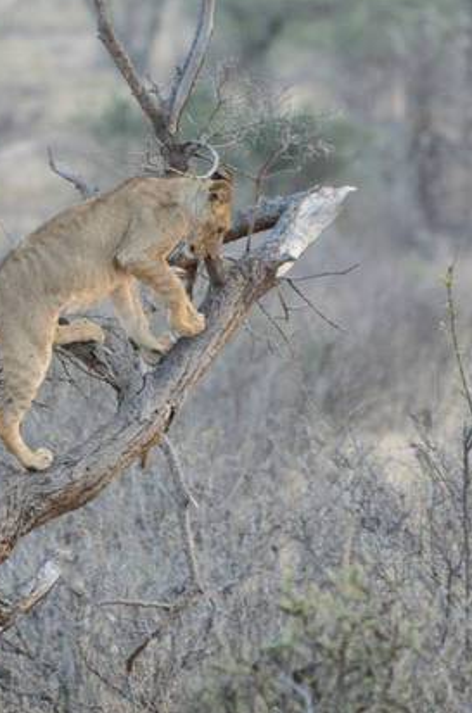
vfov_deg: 2.0
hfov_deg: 1.3
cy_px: 423
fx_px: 20098
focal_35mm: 1016
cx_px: 265
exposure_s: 1/400
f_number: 5.6
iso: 2800
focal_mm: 400
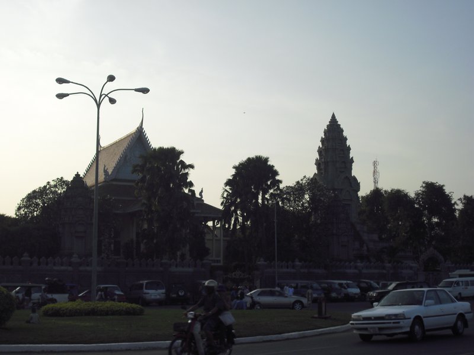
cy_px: 178
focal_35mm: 55
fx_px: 753
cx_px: 237
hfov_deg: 34.9
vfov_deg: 26.6
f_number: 9.7
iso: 100
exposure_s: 1/160
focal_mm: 9
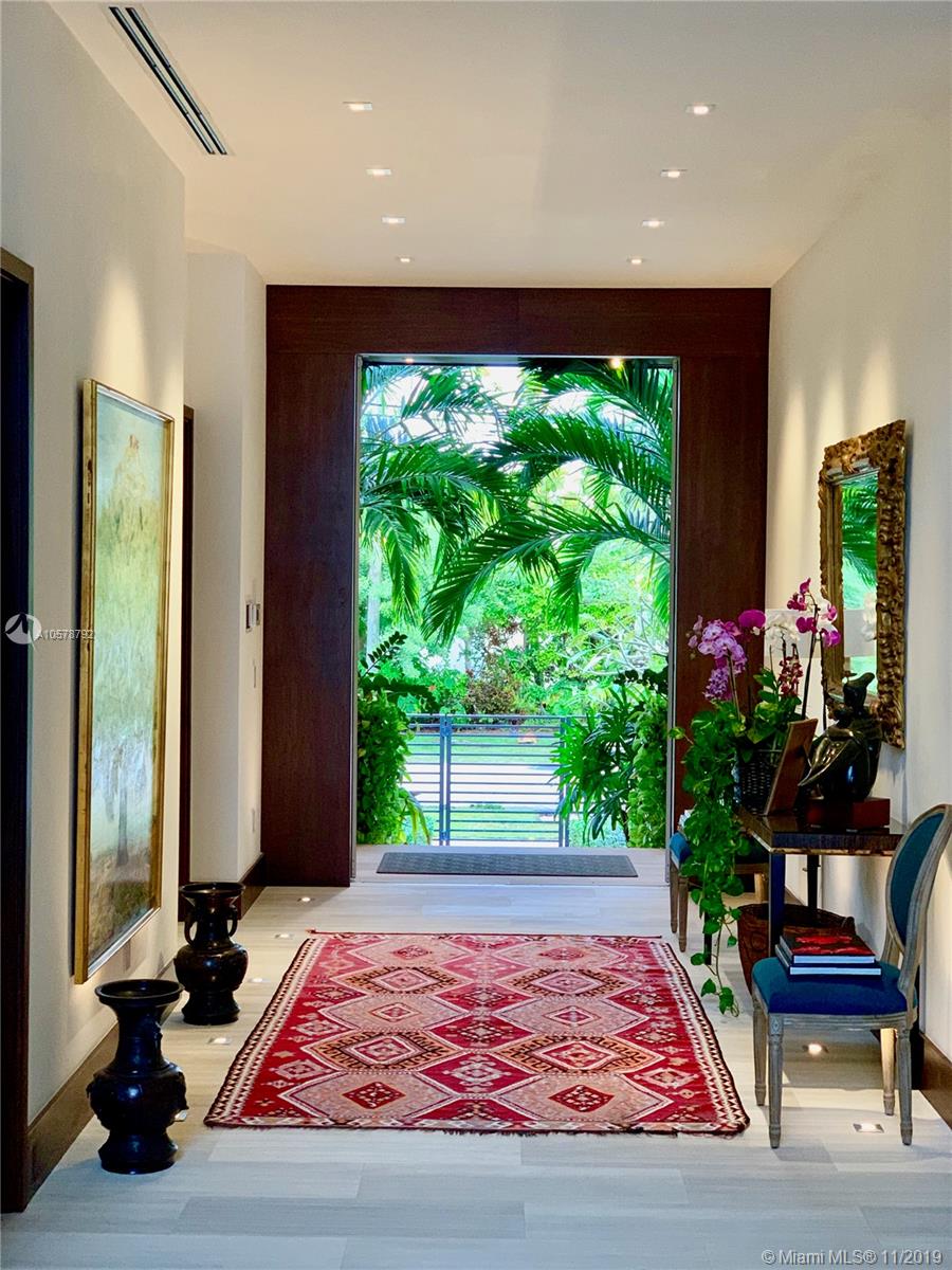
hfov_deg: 28.0
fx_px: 1907
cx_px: 476
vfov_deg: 36.8
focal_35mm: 52
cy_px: 635
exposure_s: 1/60
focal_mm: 6
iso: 200
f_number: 2.4
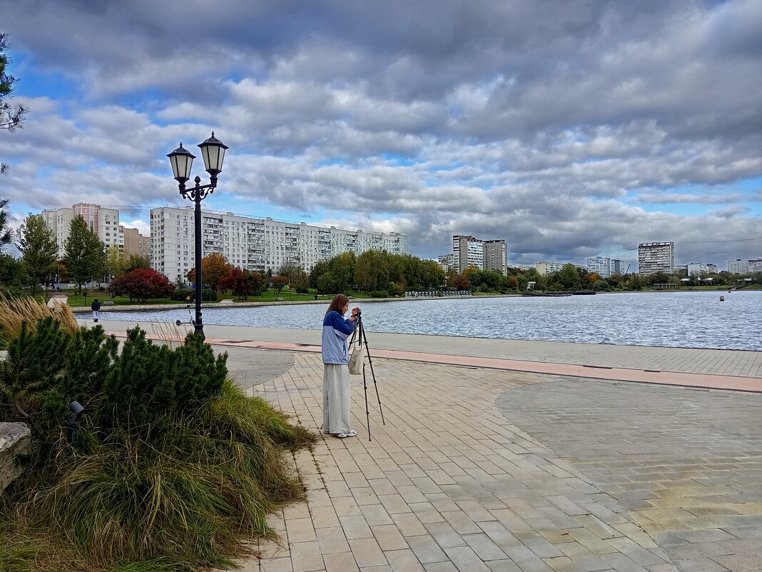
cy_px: 286
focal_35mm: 24
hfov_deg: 71.6
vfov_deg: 56.8
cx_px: 381
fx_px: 528
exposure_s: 1/277
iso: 50
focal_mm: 5.24
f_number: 1.7
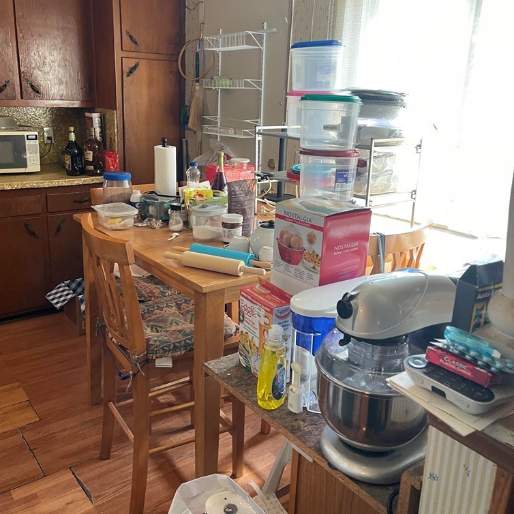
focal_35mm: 30
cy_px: 237
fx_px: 504
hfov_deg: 54.0
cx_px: 254
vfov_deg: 54.0
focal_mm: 5.1
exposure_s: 1/60
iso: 125
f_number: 1.6
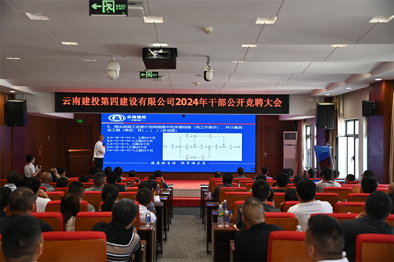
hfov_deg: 43.6
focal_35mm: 45
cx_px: 197
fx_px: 492
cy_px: 131
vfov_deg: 29.8
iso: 640
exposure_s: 1/125
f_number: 4.2
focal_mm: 45
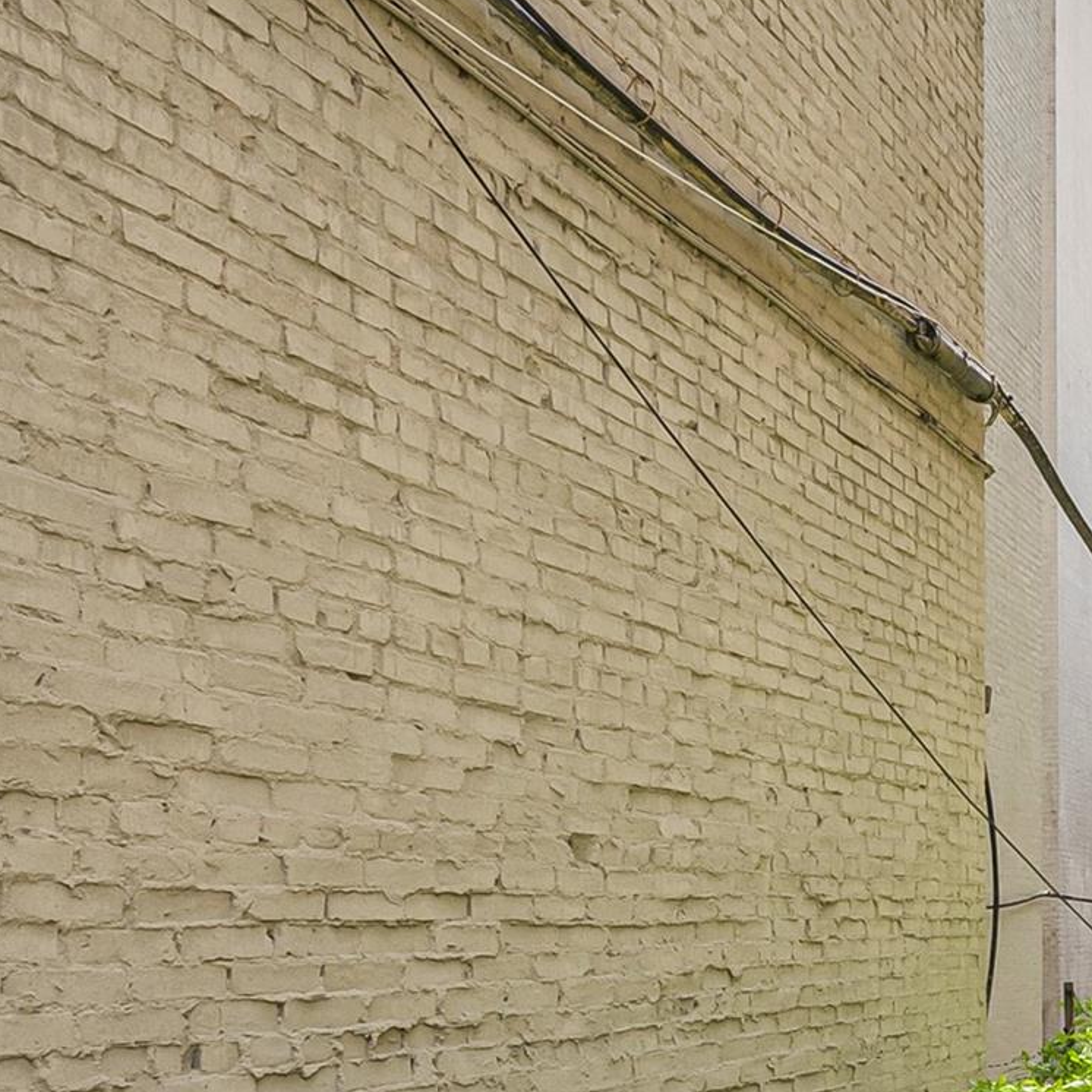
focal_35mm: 42
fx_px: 1499
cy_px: 853
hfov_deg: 32.6
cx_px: 1328
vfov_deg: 38.7
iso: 800
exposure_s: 1/500
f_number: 10
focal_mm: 18
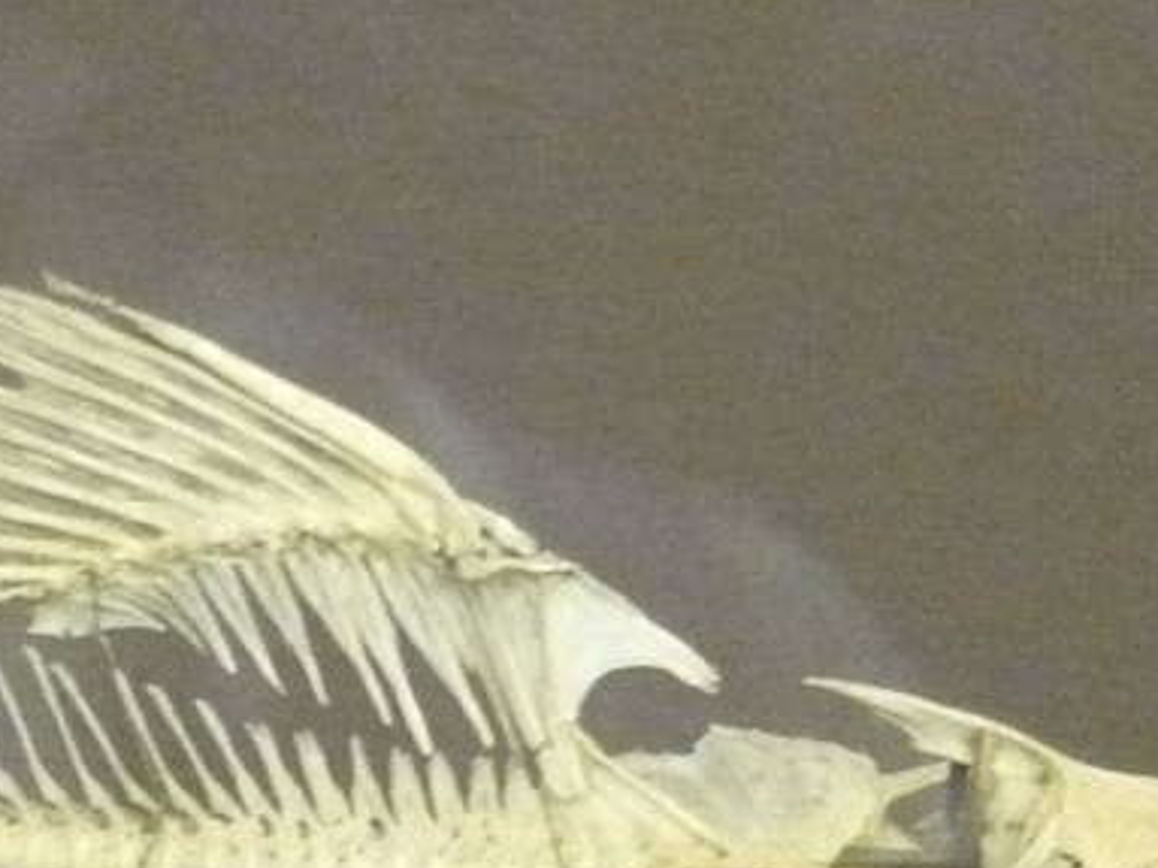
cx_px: -263
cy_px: 1007
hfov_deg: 13.9
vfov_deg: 10.6
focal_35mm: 138
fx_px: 4615
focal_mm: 5.5
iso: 800
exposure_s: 1/10
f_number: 2.8
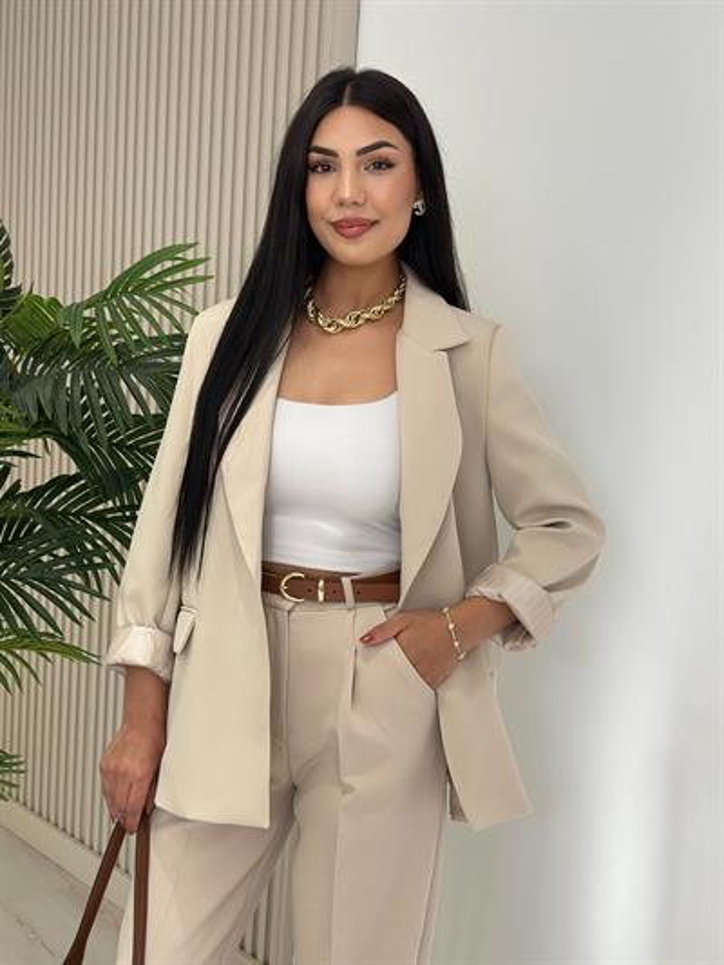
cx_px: 362
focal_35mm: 48
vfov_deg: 39.6
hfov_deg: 30.3
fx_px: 1338
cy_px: 482
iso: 80
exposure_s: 1/291
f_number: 1.78
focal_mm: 6.86
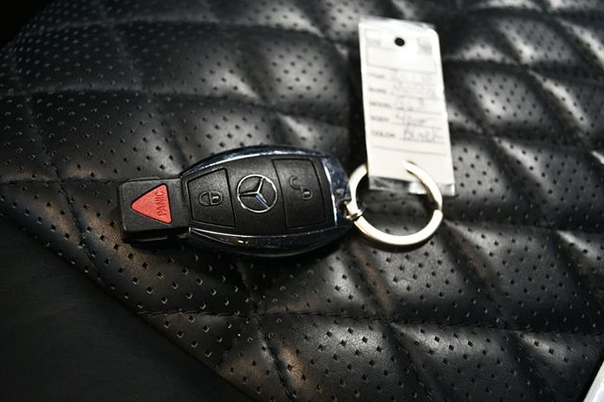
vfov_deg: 39.9
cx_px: 302
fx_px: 553
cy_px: 201
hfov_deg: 57.2
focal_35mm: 33
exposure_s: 1/100
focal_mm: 22
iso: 3200
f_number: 3.8
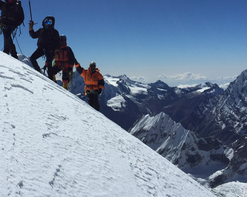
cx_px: 98
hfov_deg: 32.4
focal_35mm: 58
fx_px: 424
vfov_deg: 25.4
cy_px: 21
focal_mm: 4.15
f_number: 2.2
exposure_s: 1/9901
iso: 32
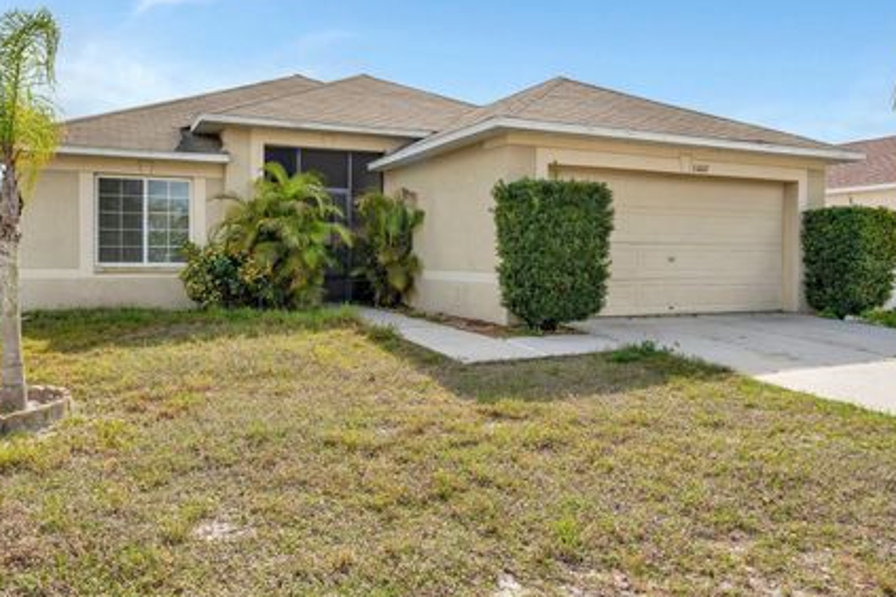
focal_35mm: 27
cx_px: 396
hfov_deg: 67.7
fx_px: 665
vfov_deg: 48.3
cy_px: 264
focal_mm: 22.6
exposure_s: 1/400
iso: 100
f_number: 6.3
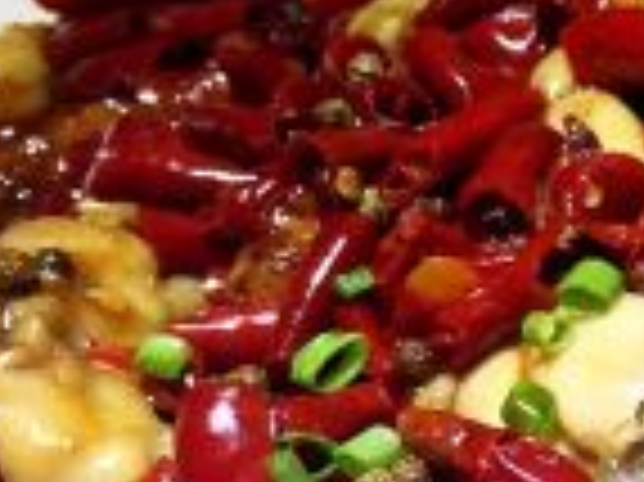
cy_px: 556
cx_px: 1302
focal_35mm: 142
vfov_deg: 10.3
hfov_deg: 12.3
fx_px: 2640
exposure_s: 1/100
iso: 64
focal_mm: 4.15
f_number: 2.2
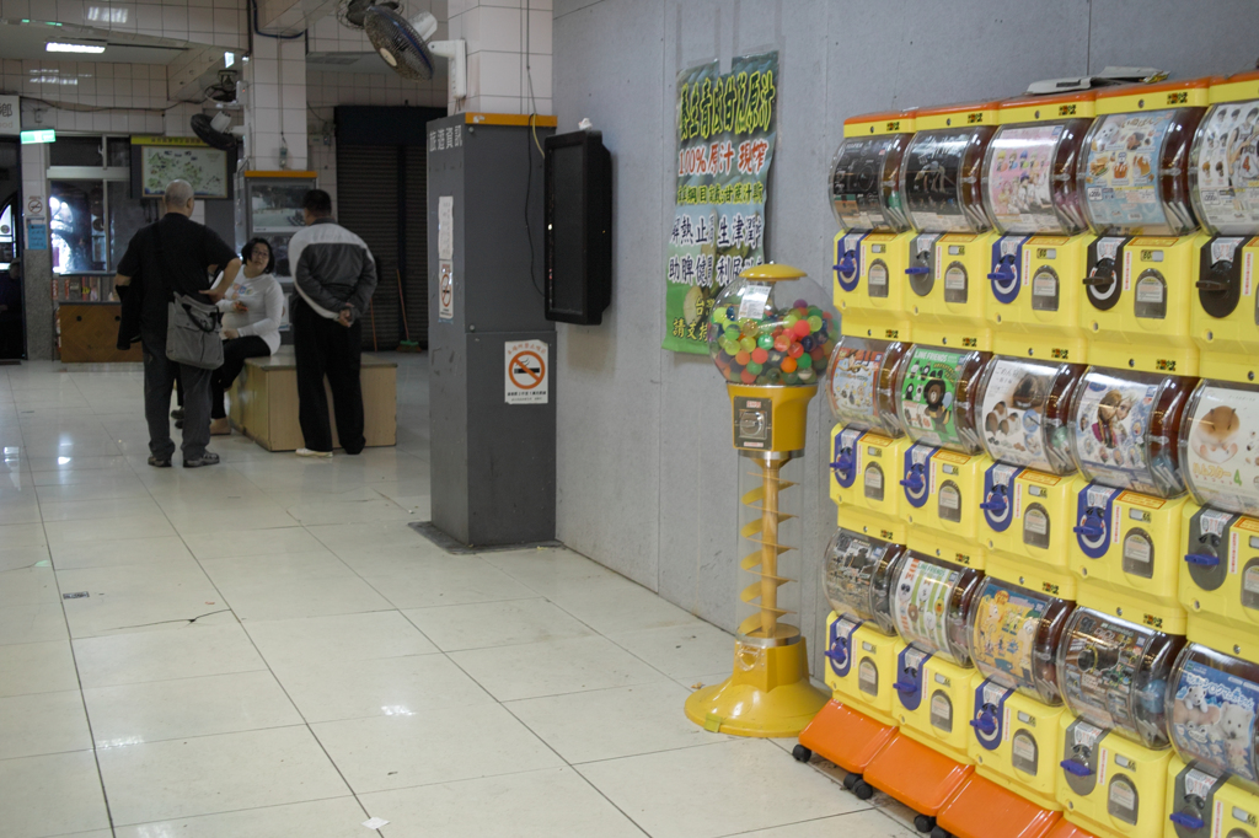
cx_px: 630
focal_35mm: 41
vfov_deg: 32.6
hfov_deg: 47.4
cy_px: 419
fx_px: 1433
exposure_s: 1/25
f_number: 2.8
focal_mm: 24.2
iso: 200
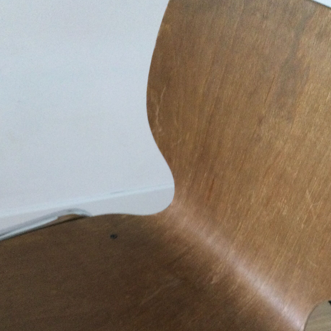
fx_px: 530
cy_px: 245
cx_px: 184
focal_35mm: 49
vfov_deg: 34.0
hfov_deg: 34.6
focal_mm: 3.3
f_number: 2.4
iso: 200
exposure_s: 1/20
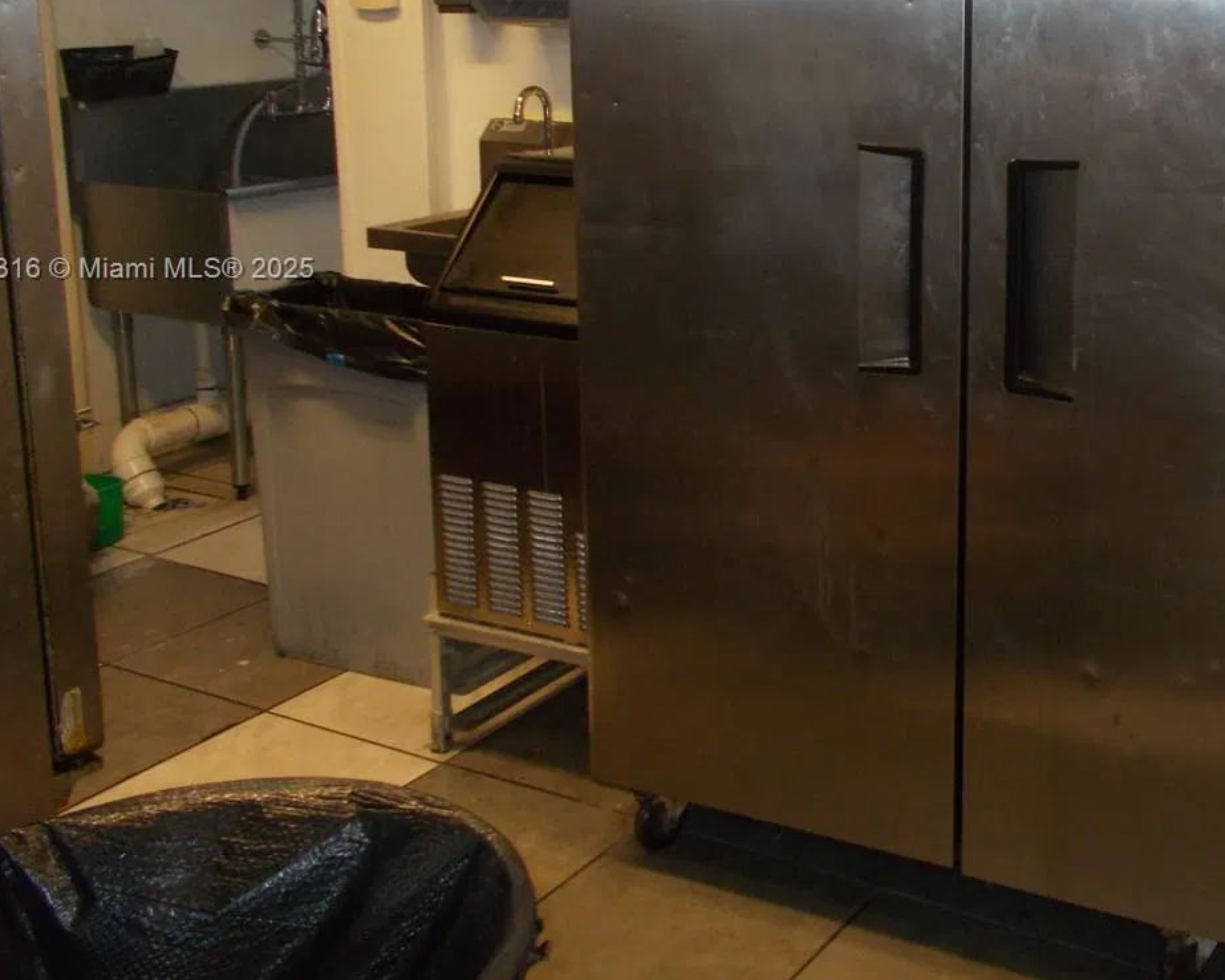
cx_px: 952
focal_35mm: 44
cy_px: 271
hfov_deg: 40.5
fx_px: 1595
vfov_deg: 33.6
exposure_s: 1/25
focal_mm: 4.6
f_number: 3.2
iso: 200
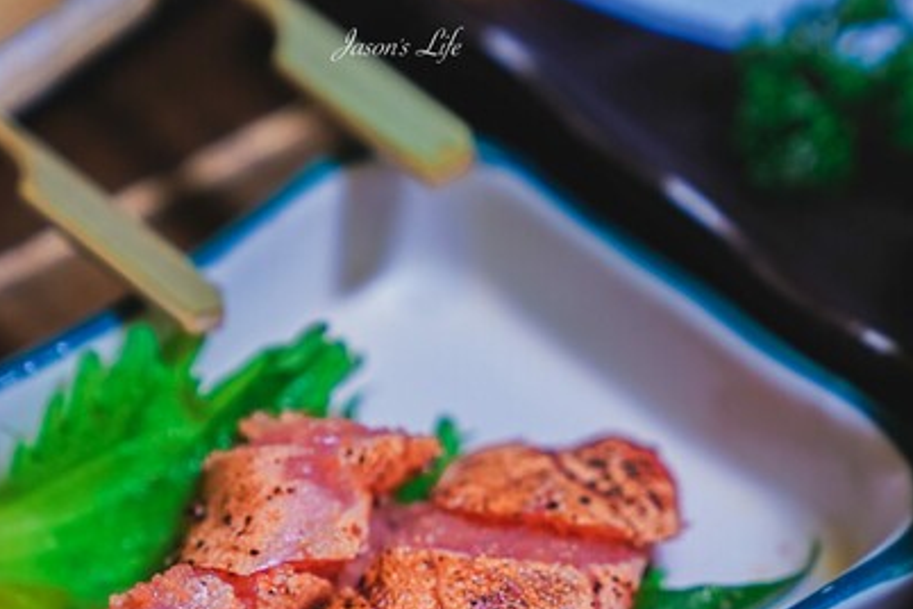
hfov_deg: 13.9
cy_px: 625
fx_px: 3753
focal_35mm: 148
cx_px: 397
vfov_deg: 9.2
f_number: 3.5
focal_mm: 70
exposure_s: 1/80
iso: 800
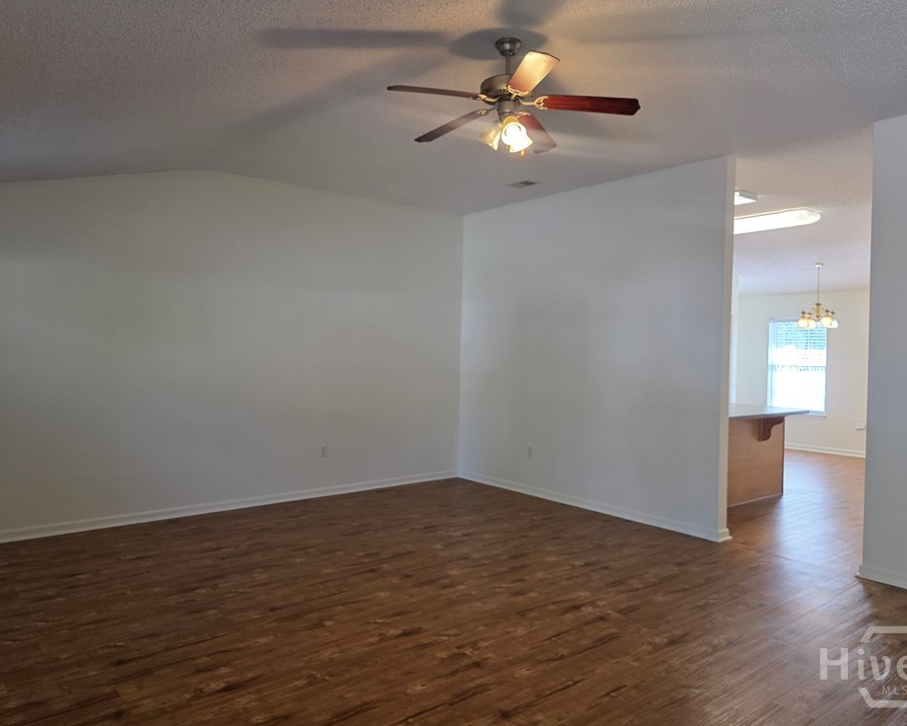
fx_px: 671
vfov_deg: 56.8
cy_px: 364
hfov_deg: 68.1
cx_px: 451
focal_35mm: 25
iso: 100
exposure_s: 1/120
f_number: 1.7
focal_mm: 6.3
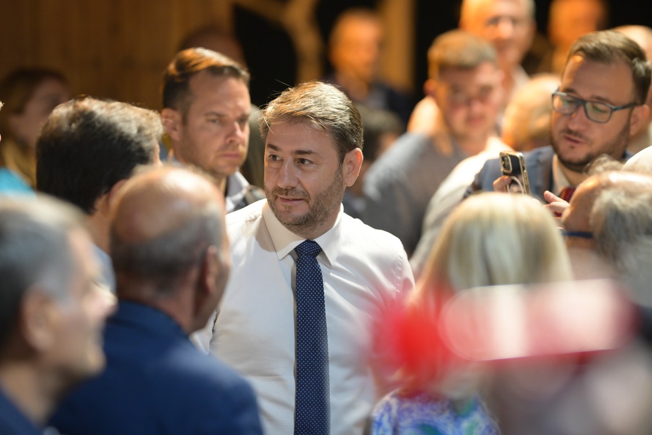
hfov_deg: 15.1
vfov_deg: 10.1
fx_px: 2463
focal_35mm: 136
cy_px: 216
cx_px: 325
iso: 2000
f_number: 2
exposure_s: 1/320
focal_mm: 135
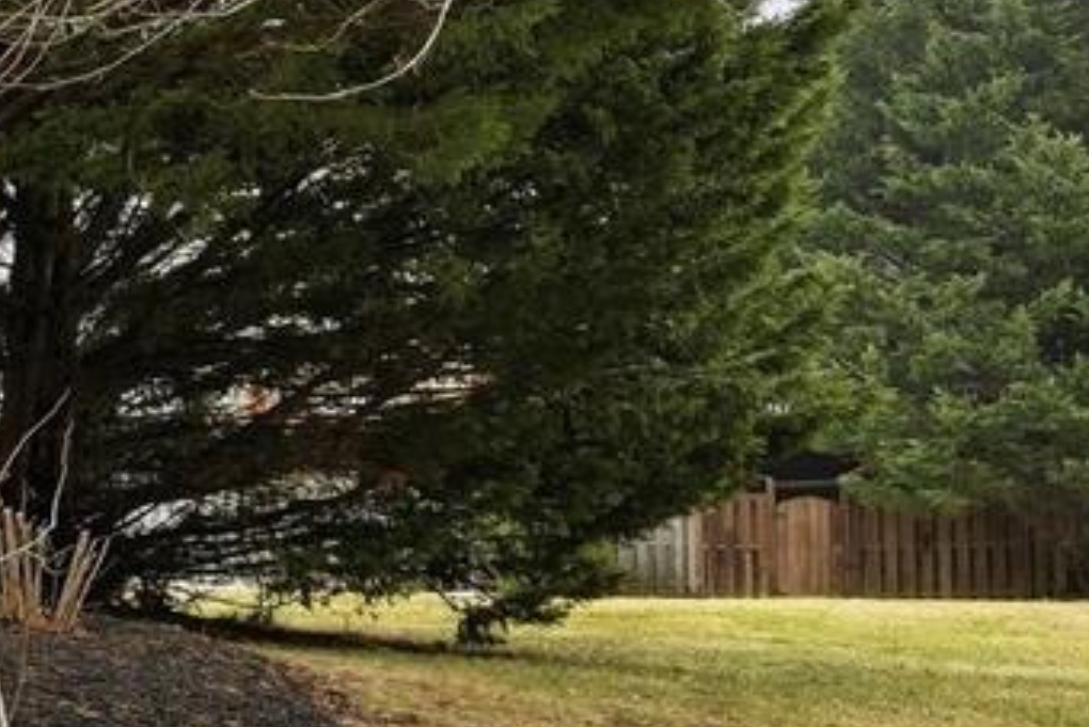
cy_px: 106
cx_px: -970
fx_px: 2230
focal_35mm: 74
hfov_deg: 19.2
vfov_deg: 18.3
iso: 400
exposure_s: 1/3200
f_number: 11
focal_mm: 17.4
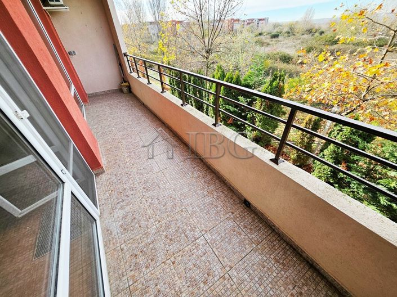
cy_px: 148
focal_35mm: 13
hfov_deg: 106.2
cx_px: 198
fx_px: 149
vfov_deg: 89.9
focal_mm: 1.7
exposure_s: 1/310
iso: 32
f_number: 2.2
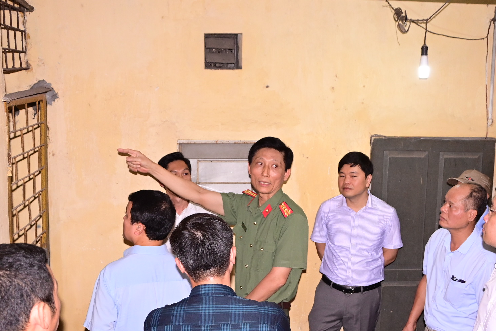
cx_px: 291
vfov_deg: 25.9
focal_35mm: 52
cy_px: 213
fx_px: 716
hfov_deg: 38.1
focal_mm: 26
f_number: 4
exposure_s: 1/200
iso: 1600
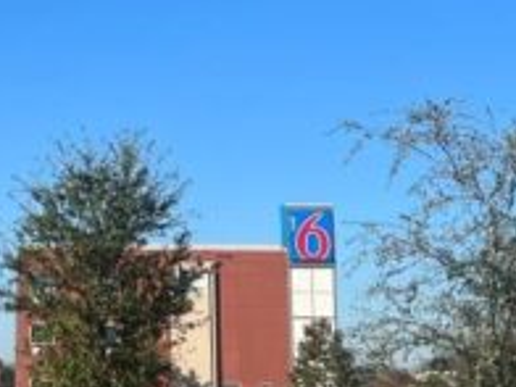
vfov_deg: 14.4
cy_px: 34
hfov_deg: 18.7
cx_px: -11
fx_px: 1520
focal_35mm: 102
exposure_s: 1/3831
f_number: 1.5
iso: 50
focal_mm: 5.7
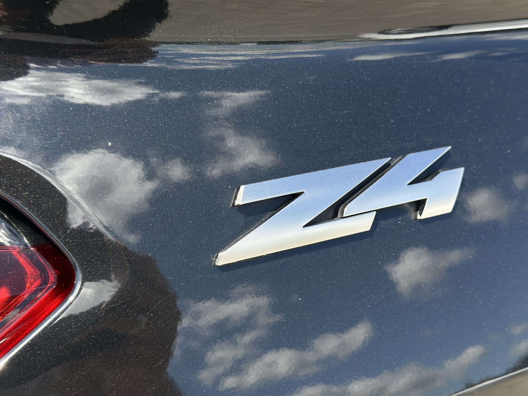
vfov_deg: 30.3
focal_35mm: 48
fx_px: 732
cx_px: 264
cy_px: 198
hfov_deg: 39.7
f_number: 1.78
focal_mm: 6.86
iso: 80
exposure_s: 1/1376
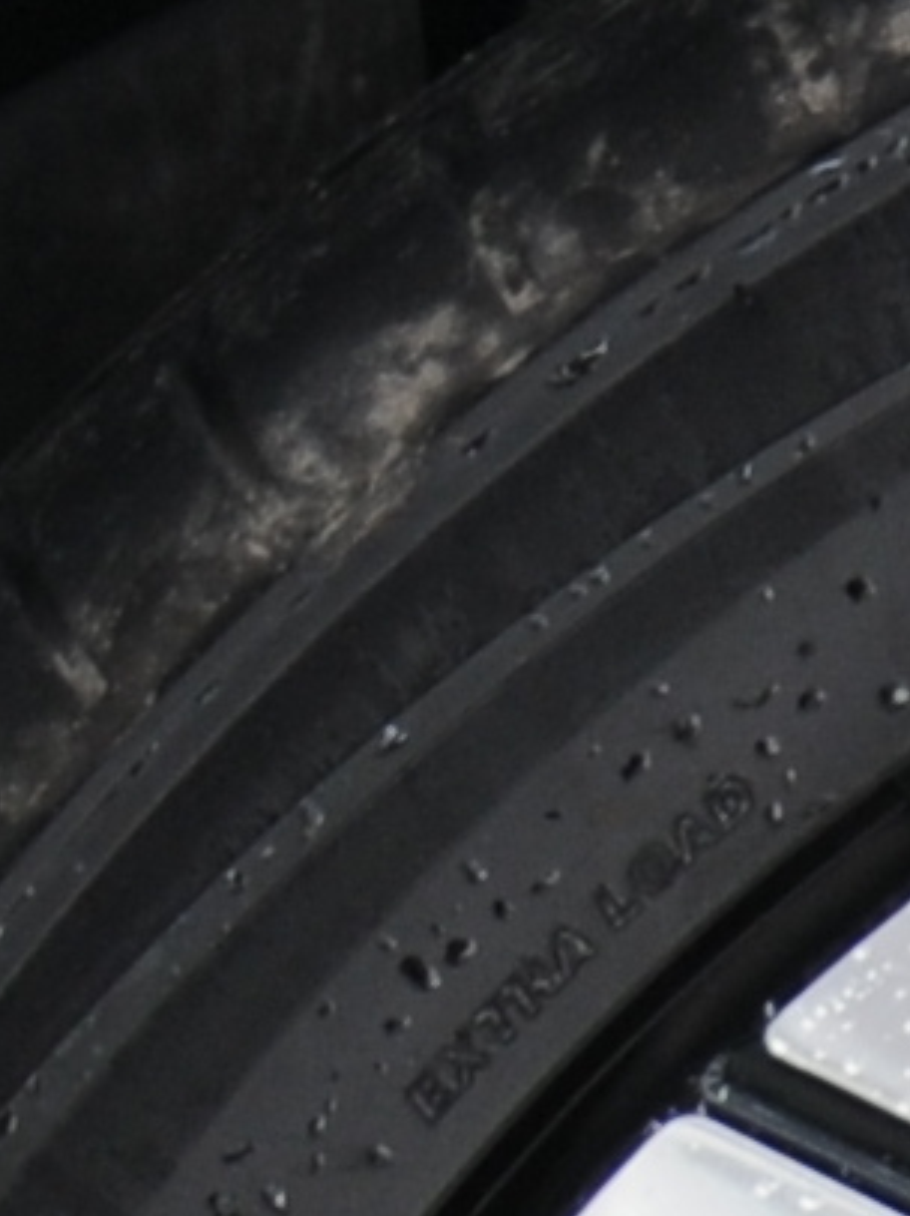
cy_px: 2270
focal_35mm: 472
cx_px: 1281
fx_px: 16564
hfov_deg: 3.1
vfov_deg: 4.2
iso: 200
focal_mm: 31
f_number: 4.8
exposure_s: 1/10
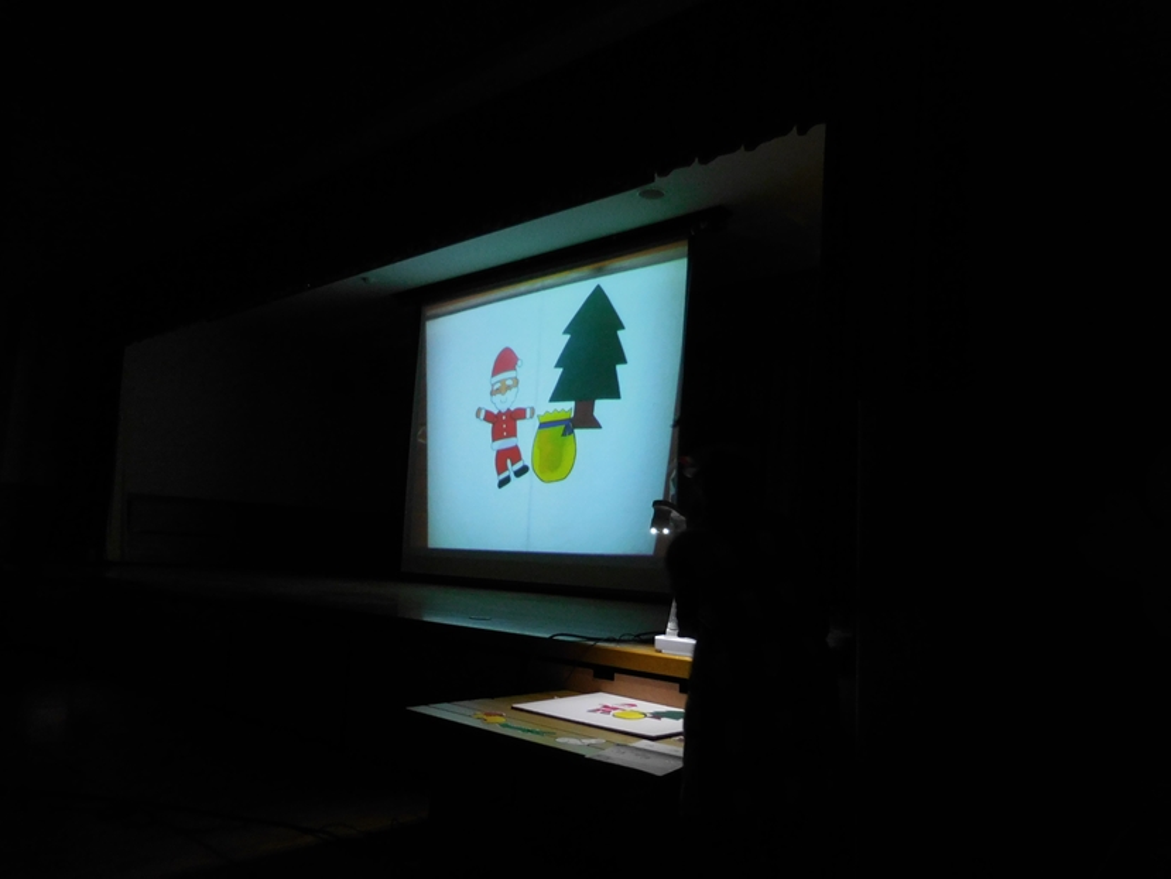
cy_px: 440
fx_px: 846
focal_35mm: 25
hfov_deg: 69.4
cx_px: 586
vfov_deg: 54.9
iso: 400
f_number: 3.3
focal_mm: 4.5
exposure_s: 1/25
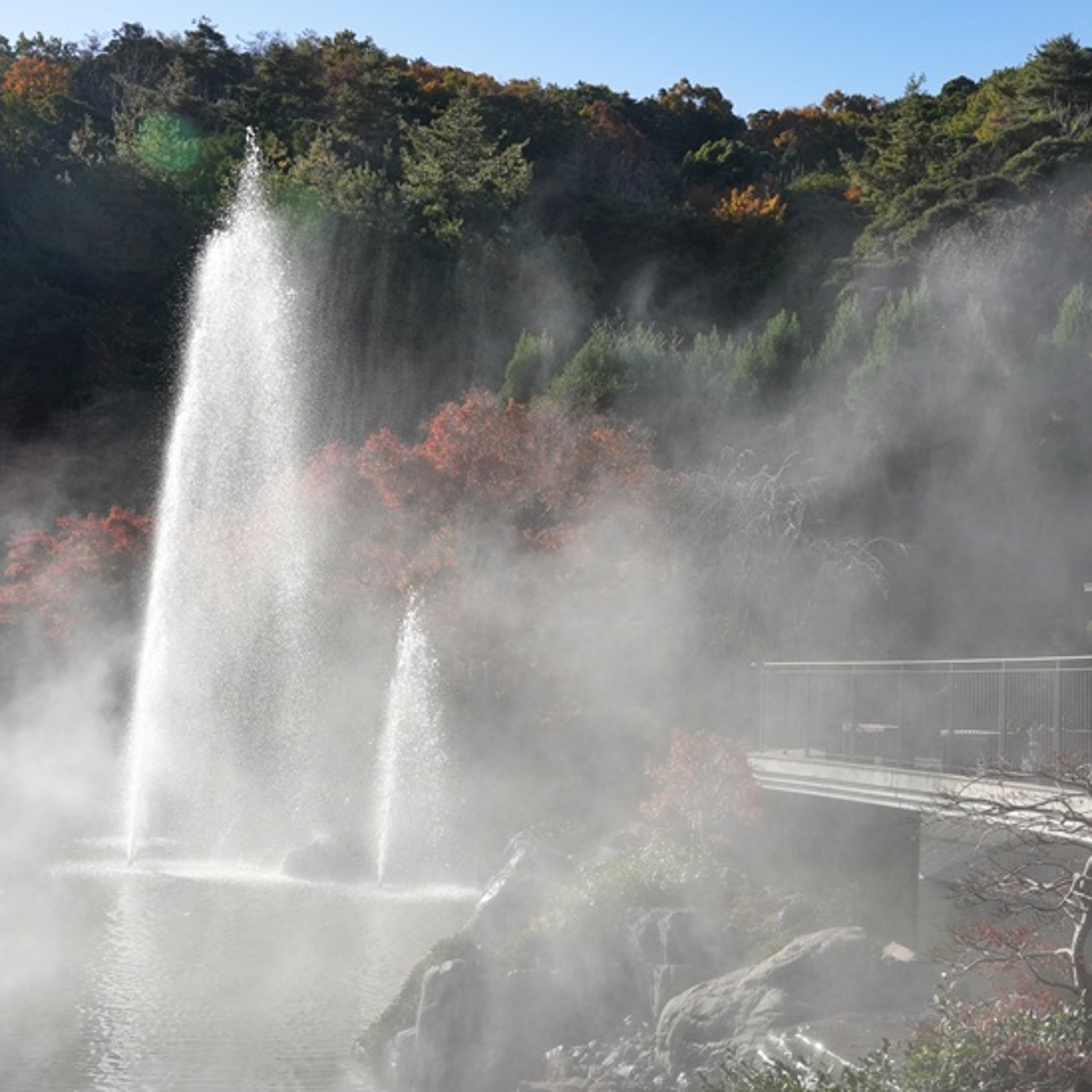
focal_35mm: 47
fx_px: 1687
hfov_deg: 35.4
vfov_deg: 35.8
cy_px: 451
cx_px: 758
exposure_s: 1/2000
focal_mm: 29.8
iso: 1000
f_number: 8
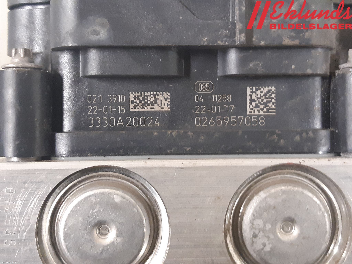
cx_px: 176
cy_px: 132
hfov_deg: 67.3
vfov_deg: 53.1
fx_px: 264
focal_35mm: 26
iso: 400
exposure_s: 1/25
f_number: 1.7
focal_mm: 3.93
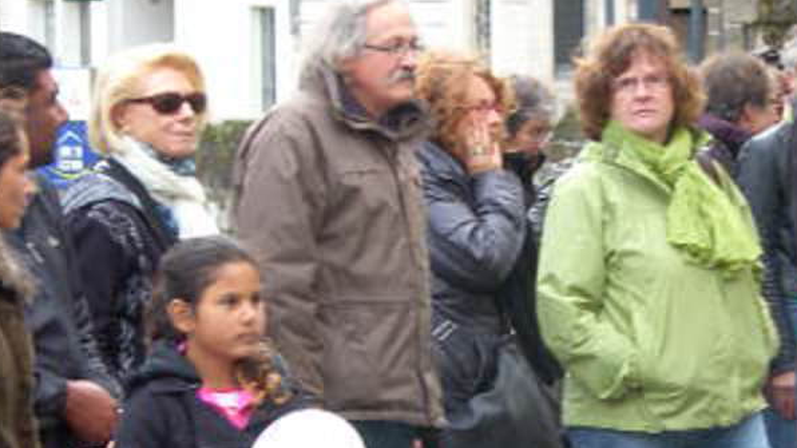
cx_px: 580
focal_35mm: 234
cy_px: 463
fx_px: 4944
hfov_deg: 9.2
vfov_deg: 5.2
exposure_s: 1/100
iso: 50
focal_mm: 25.7
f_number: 3.2
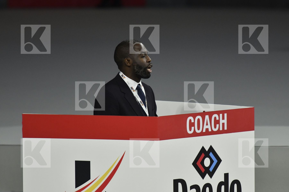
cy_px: 96
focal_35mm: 420
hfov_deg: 4.9
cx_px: 144
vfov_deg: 3.3
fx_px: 3370
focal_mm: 280
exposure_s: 1/400
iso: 1250
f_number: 4
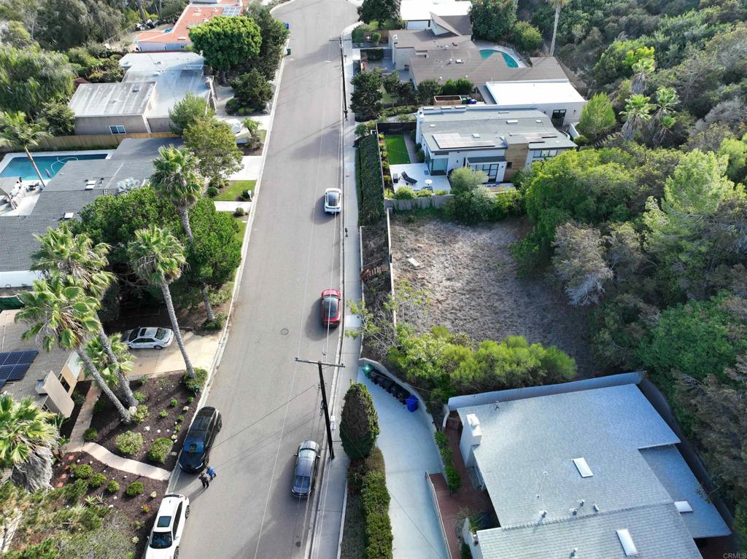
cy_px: 280
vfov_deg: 56.8
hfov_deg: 71.6
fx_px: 518
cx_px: 374
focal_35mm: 24
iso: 130
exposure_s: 1/400
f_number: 2.8
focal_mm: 12.29
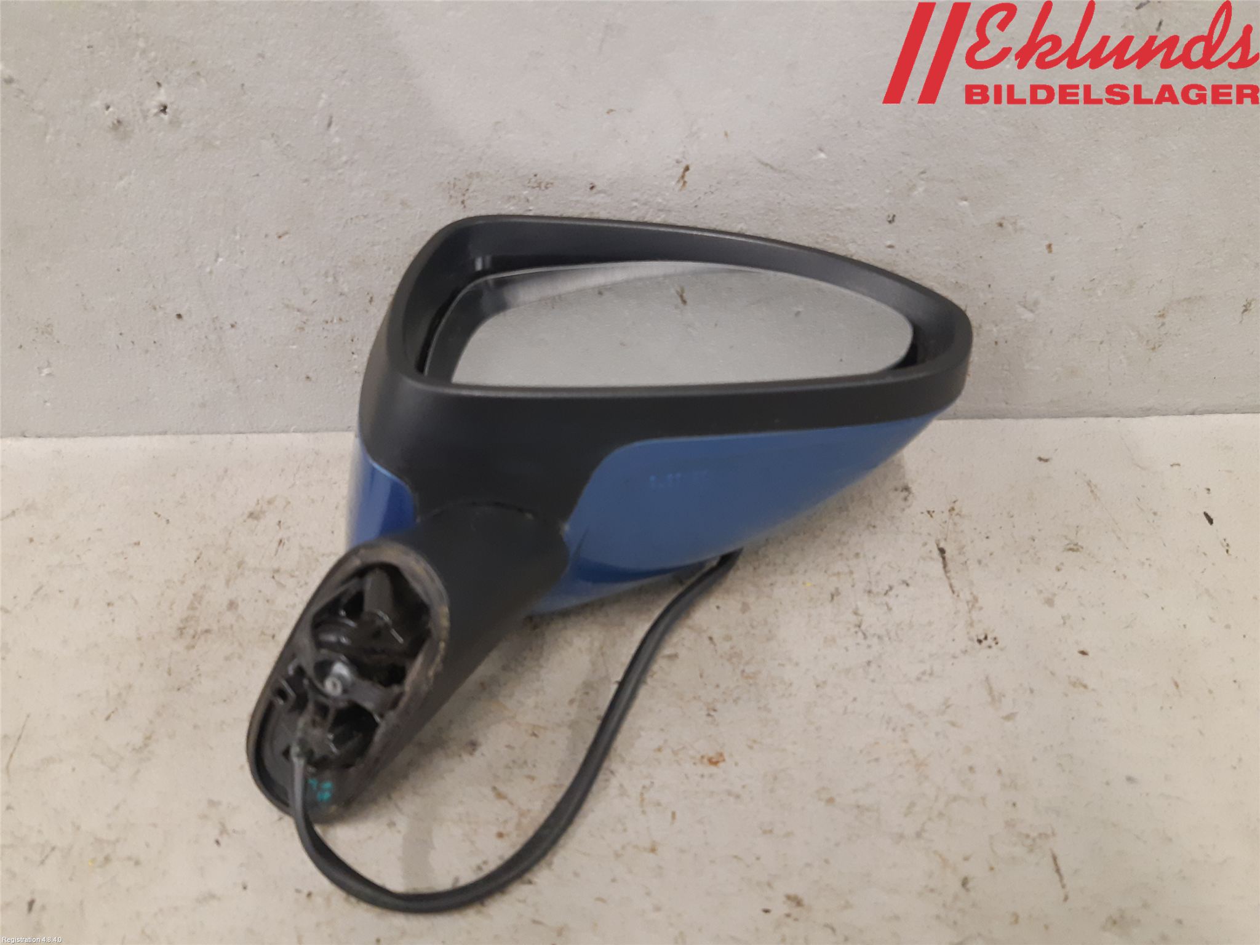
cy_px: 472
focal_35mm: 26
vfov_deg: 53.1
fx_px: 946
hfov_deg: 67.3
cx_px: 630
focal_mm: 3.93
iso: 250
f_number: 1.7
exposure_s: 1/50
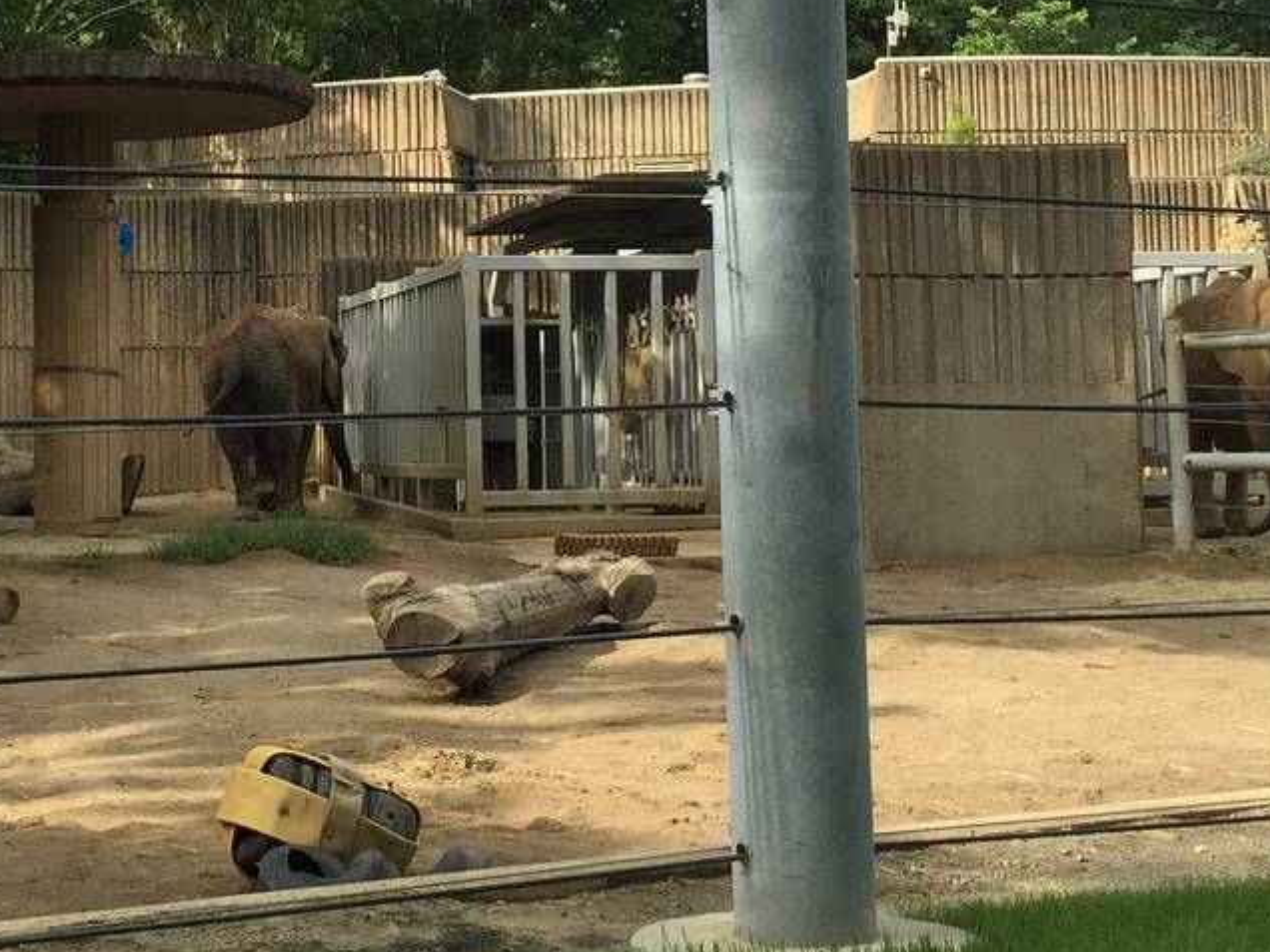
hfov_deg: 26.2
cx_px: 274
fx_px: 2678
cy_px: 208
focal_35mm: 73
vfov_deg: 20.0
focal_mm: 4.15
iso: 32
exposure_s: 1/1130
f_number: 2.2
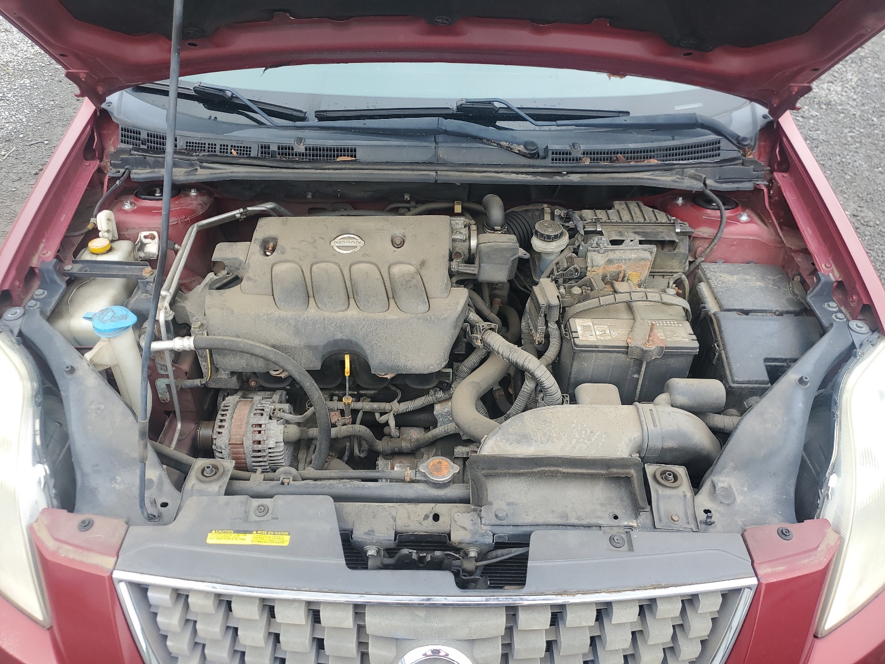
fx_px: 665
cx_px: 442
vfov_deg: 53.1
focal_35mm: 26
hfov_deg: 67.3
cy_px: 332
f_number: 1.5
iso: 50
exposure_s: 1/167
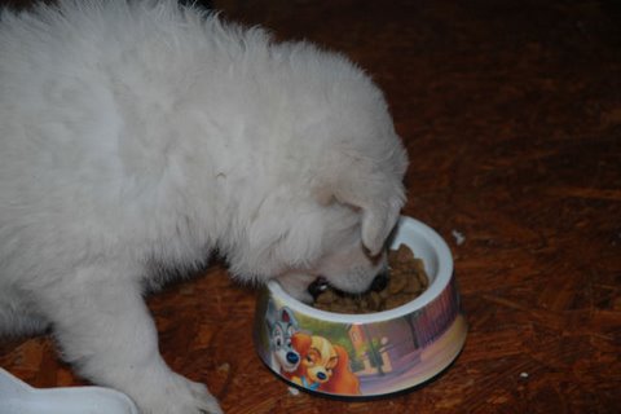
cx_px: 310
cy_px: 207
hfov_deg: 19.5
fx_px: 1811
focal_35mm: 105
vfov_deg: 13.0
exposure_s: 1/60
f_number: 4.5
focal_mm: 70
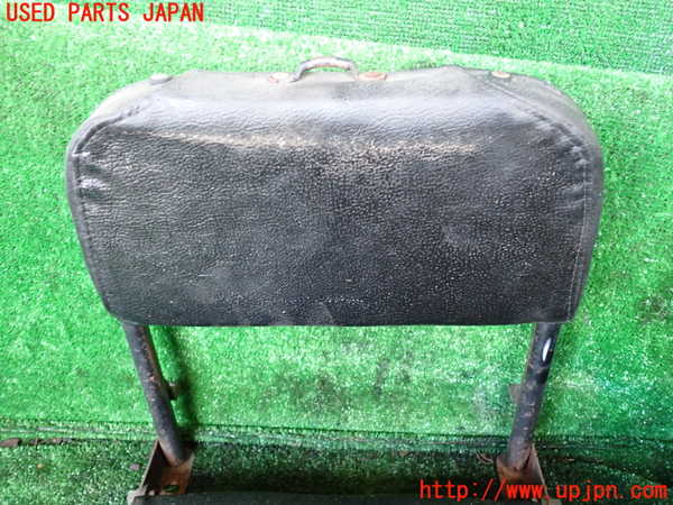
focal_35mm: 30
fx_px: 583
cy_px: 252
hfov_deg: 60.0
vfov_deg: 46.8
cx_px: 336
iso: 500
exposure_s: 1/30
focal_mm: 5.4
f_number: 2.3
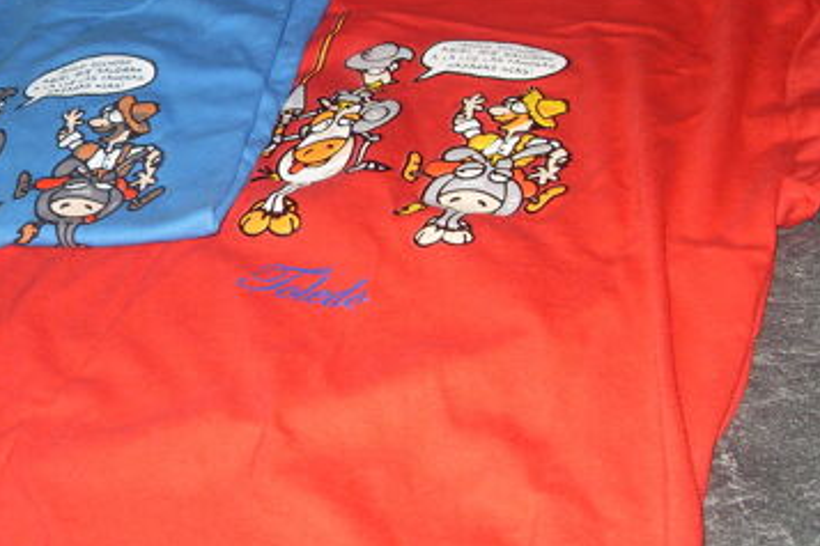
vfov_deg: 27.5
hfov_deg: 40.2
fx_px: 1116
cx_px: 345
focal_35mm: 49
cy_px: 234
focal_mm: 6.3
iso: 100
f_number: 2.8
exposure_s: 1/45
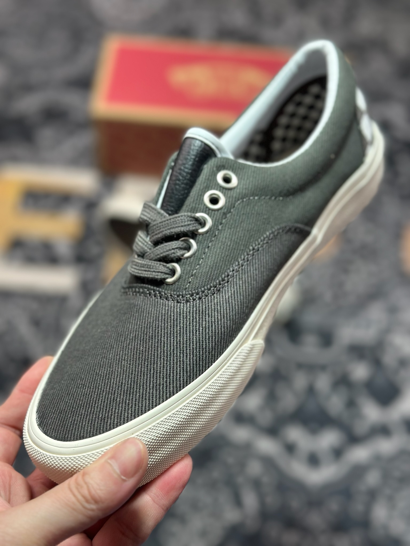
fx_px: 758
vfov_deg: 39.7
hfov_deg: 30.3
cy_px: 273
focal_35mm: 48
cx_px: 205
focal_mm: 6.86
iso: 80
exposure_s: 1/220
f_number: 1.78
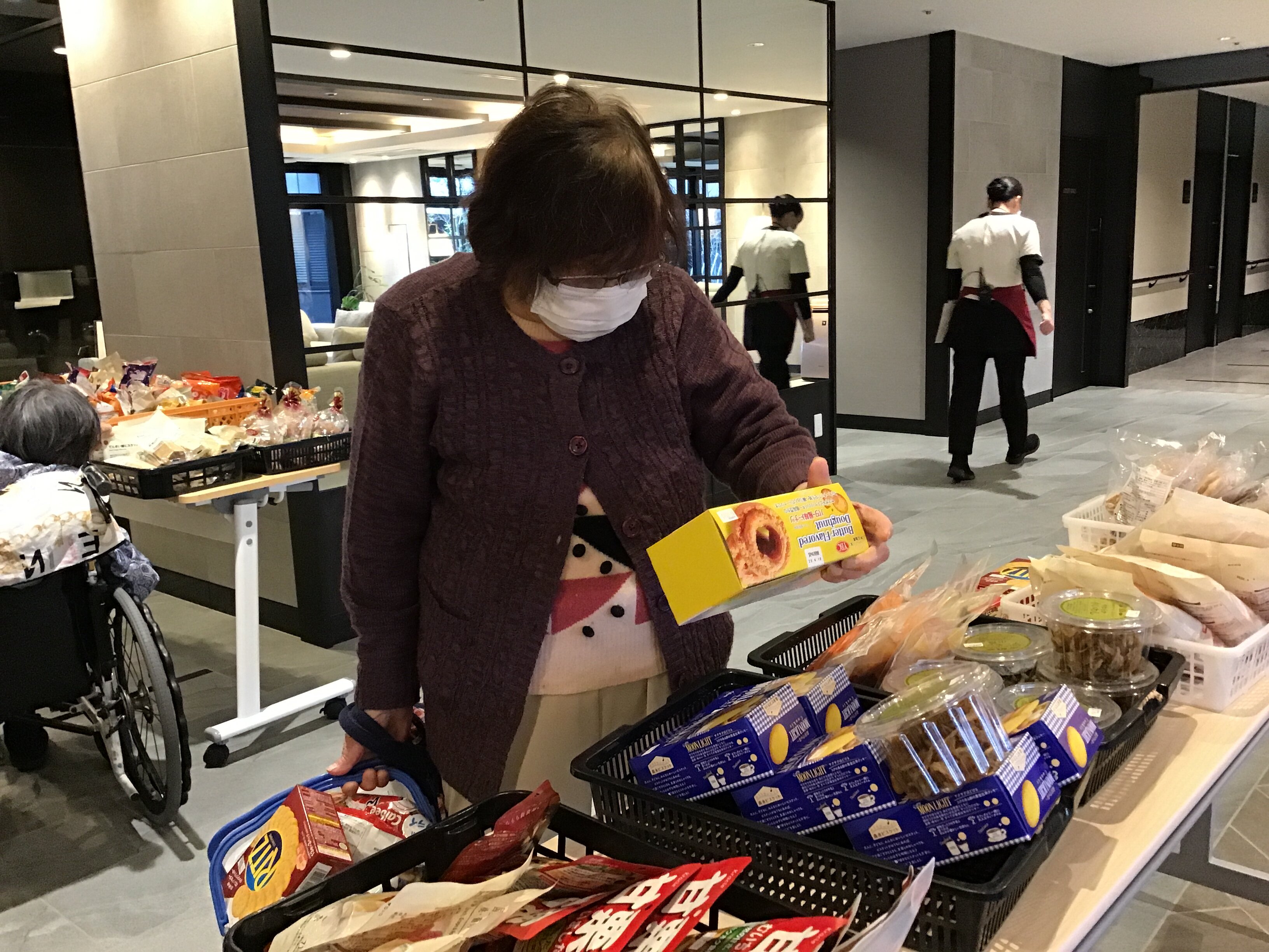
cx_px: 634
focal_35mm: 31
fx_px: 1136
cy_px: 476
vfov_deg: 45.4
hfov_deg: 58.4
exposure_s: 1/30
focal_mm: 3.3
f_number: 2.4
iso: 200
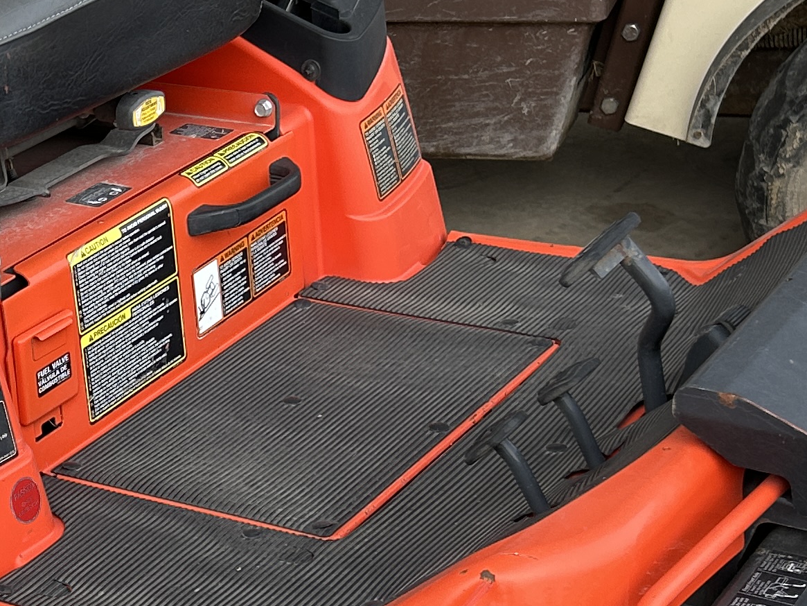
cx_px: -22
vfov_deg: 16.3
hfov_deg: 21.0
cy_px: 466
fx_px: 2098
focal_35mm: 90
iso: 50
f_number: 1.5
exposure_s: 1/753
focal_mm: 5.7
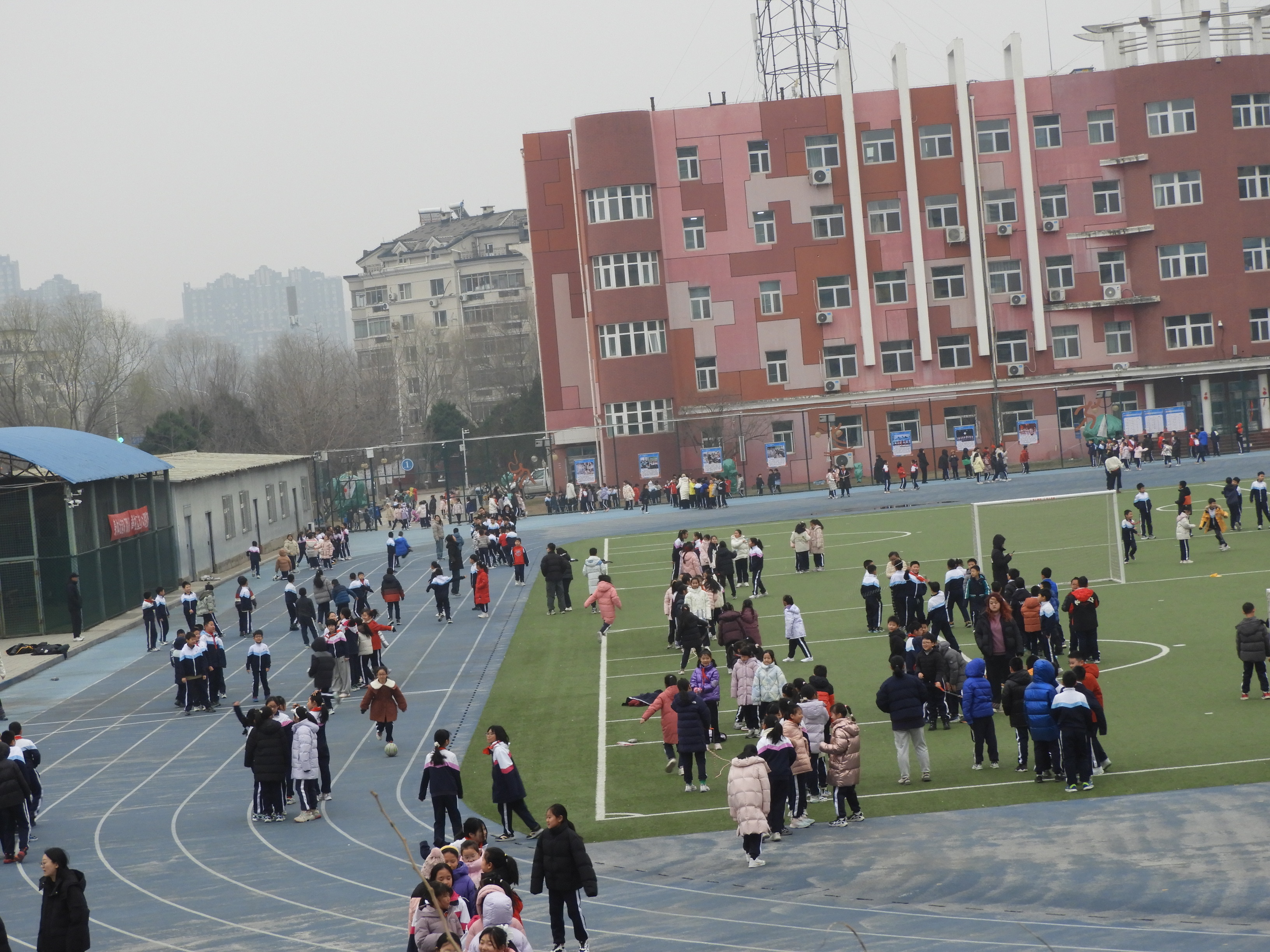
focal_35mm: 95
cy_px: 476
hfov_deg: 20.7
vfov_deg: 15.6
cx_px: 635
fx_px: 3485
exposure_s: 1/60
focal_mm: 17
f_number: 4.8
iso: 200
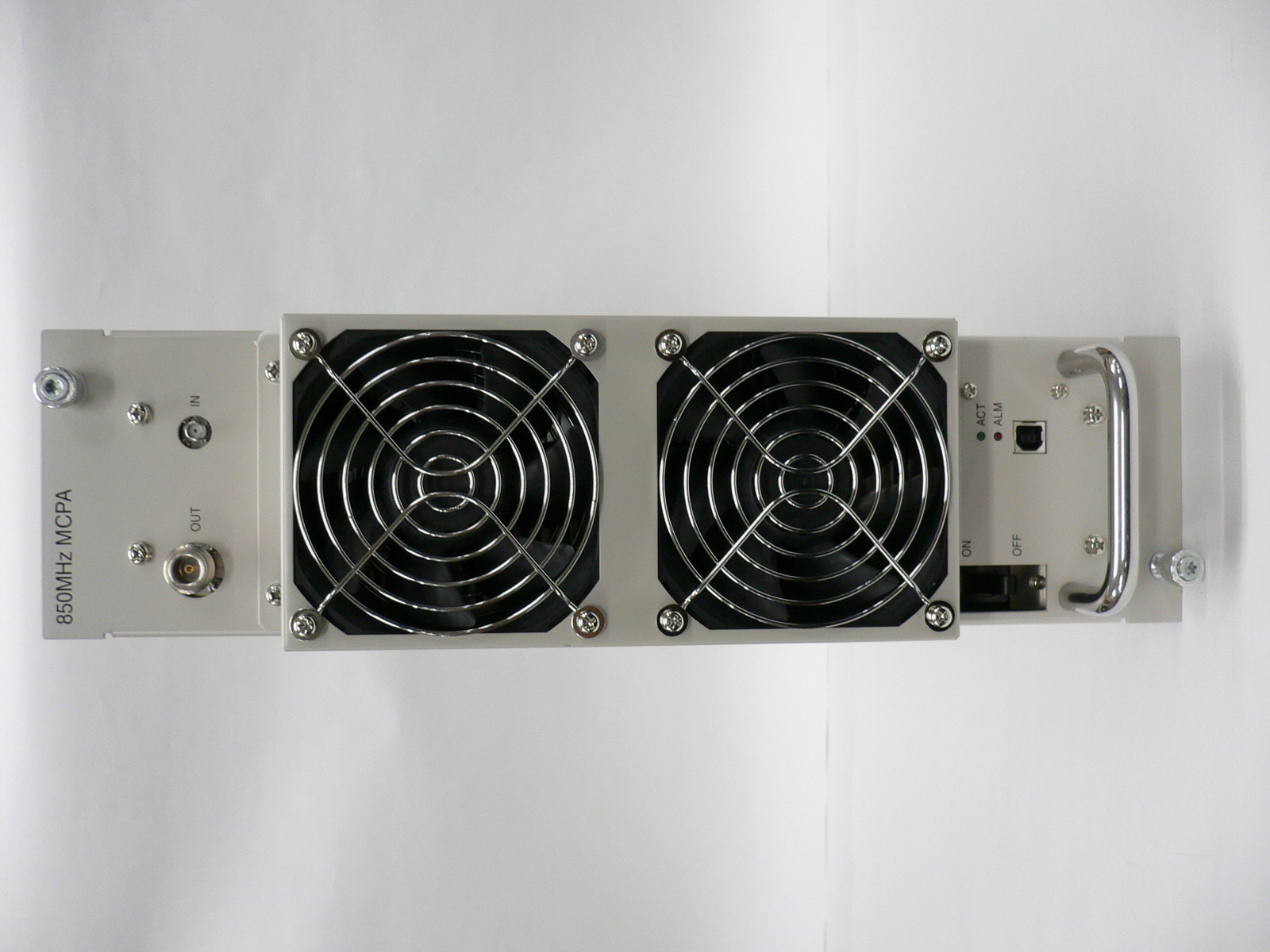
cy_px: 476
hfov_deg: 52.6
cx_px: 635
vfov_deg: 40.7
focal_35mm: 35
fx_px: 1284
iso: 100
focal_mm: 5.8
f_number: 2.8
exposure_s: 1/20
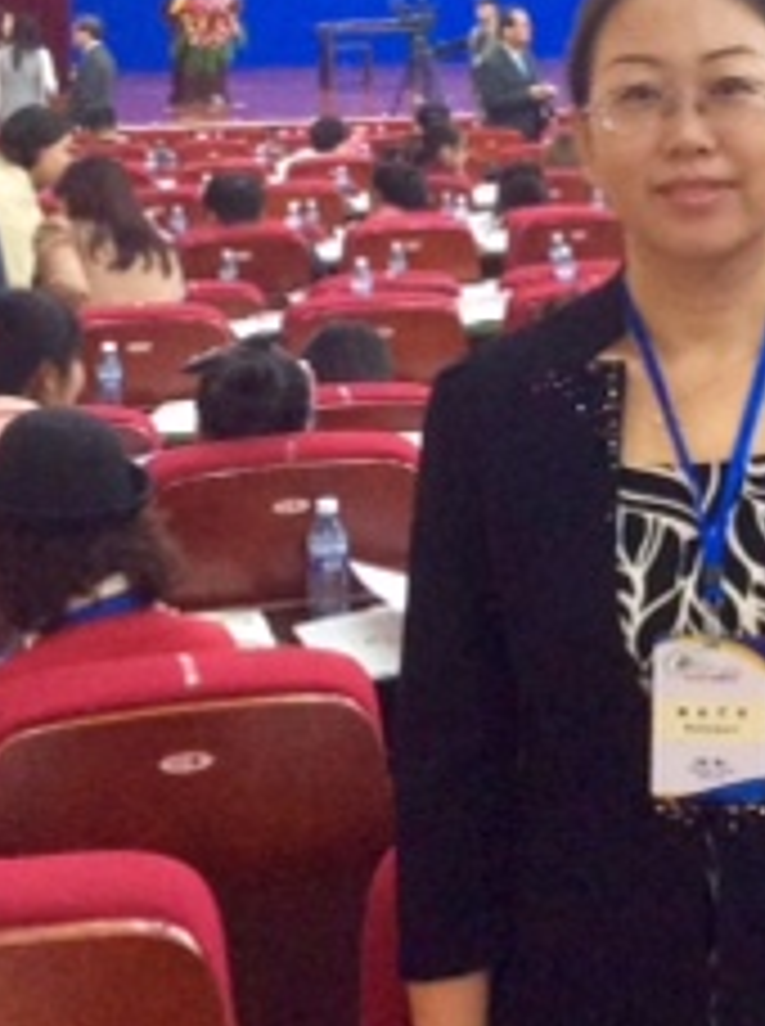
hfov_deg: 16.1
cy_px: 58
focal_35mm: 90
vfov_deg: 21.2
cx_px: 729
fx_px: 2662
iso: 320
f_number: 2.4
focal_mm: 3.3
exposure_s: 1/20
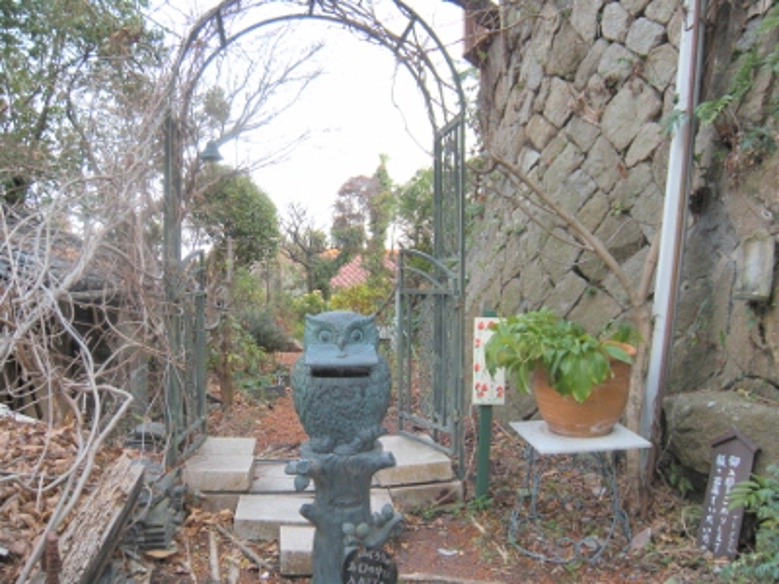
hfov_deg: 52.6
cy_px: 292
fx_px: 788
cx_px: 390
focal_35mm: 35
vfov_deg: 40.7
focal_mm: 5.9
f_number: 3.8
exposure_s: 1/61.7
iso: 83
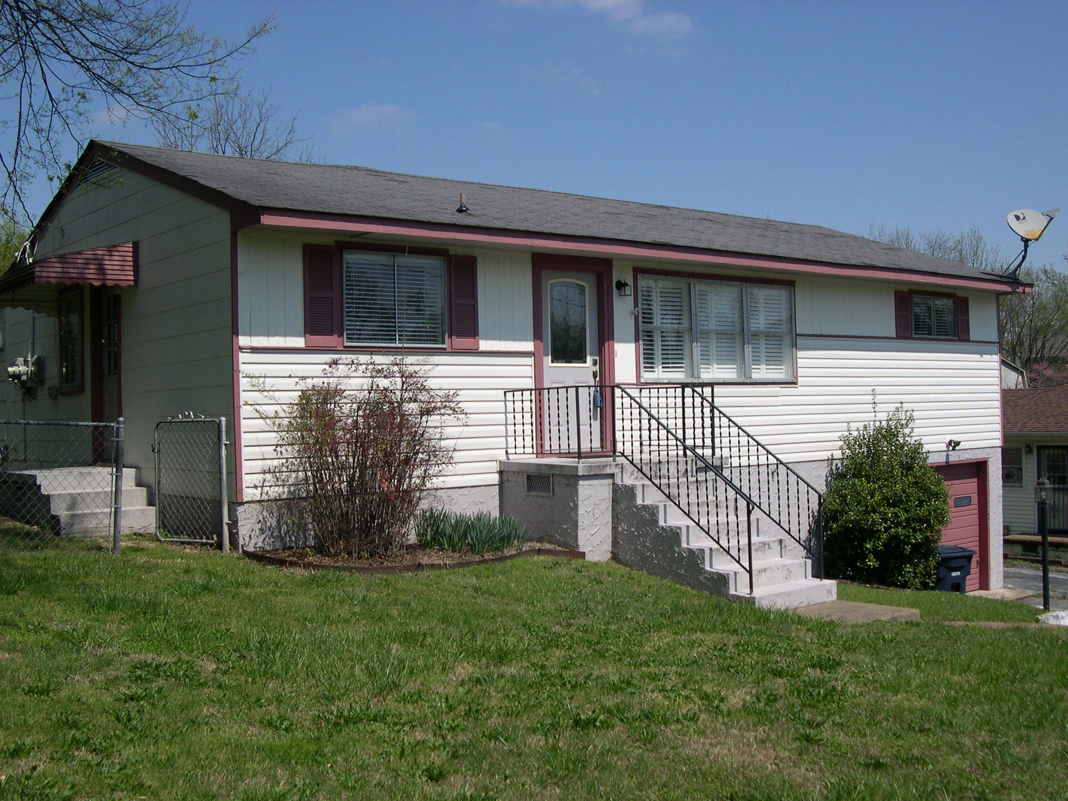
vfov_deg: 37.7
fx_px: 1172
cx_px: 534
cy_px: 400
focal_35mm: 38
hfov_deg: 49.0
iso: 100
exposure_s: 1/324
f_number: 7.6
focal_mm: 8
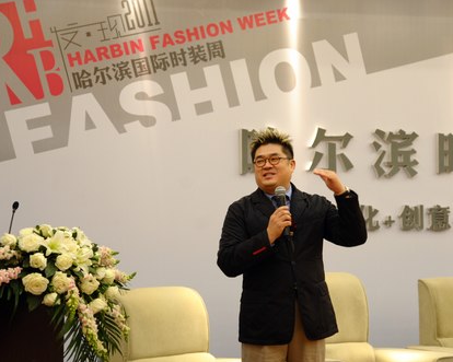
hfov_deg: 20.6
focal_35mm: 93
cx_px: 255
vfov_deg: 16.5
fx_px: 1247
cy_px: 181
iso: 900
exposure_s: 1/60
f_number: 4
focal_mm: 82
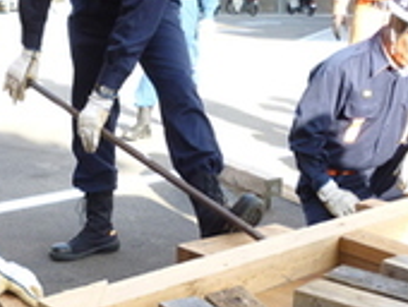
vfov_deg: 20.9
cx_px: 182
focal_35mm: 68
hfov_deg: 28.5
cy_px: 317
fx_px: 803
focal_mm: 5
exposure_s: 1/100
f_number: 3.1
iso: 100
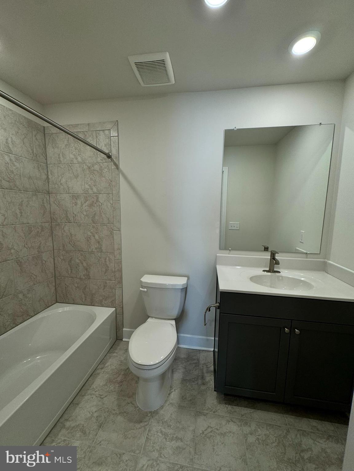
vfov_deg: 102.1
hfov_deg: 85.7
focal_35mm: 14
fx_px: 191
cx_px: 177
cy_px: 236
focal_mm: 2.22
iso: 64
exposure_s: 1/120
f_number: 2.2
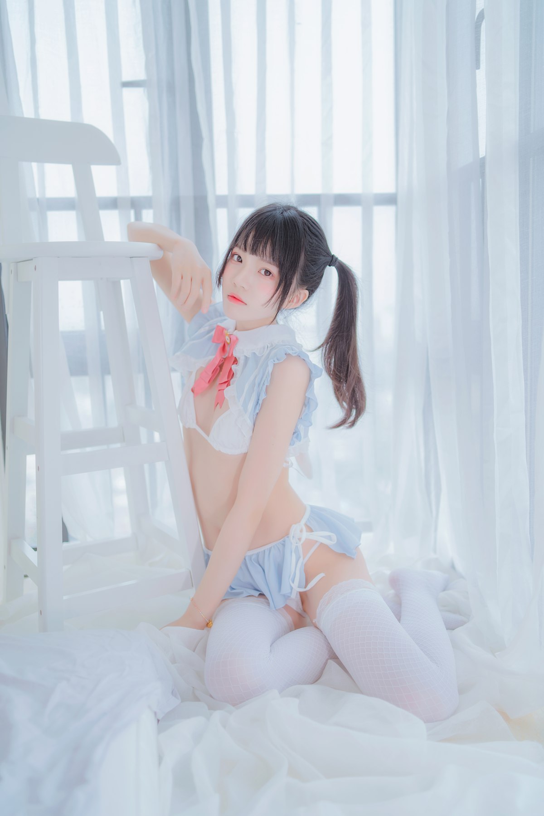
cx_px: 272
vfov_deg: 54.4
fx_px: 793
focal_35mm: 35
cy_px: 408
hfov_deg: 37.9
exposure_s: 1/160
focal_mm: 35
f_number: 1.4
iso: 100
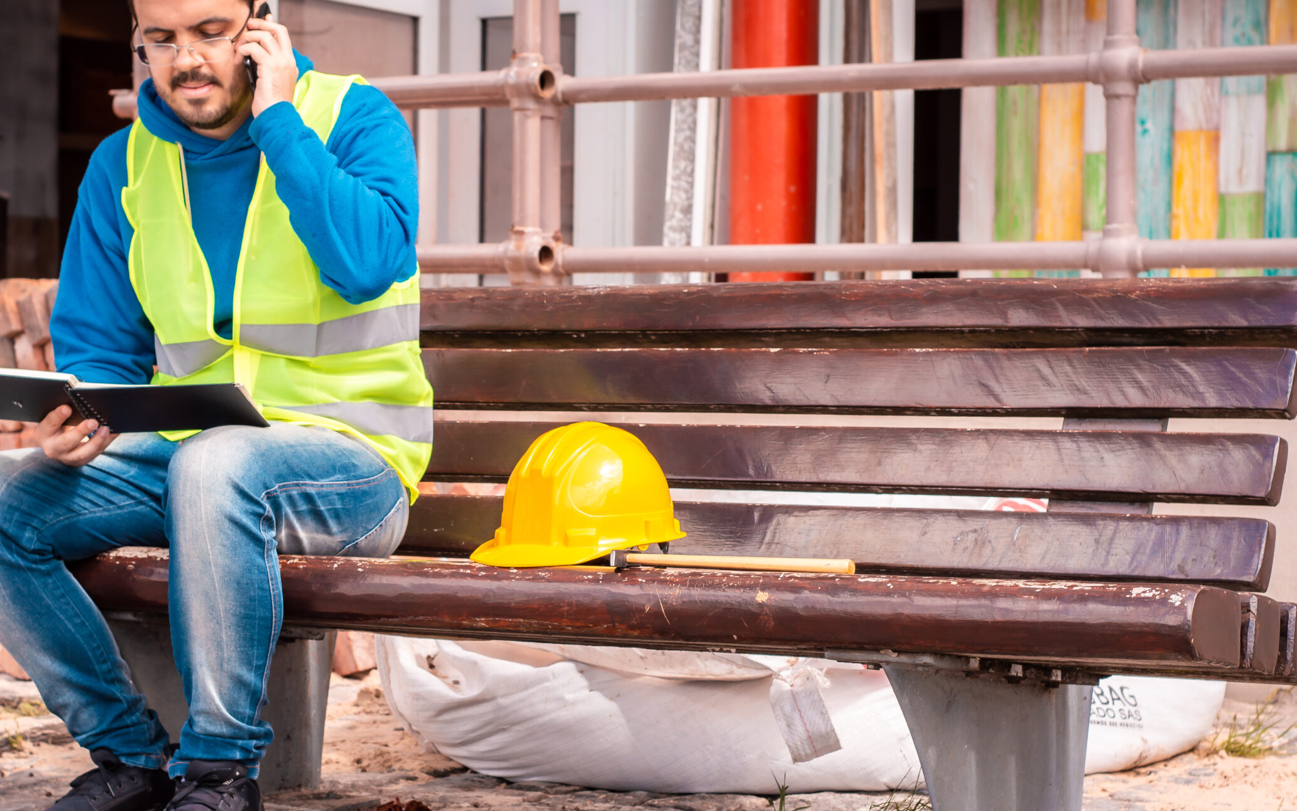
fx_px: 3358
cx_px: 533
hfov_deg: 21.8
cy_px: 429
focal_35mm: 95
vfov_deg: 13.8
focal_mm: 50
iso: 100
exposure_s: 1/200
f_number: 5
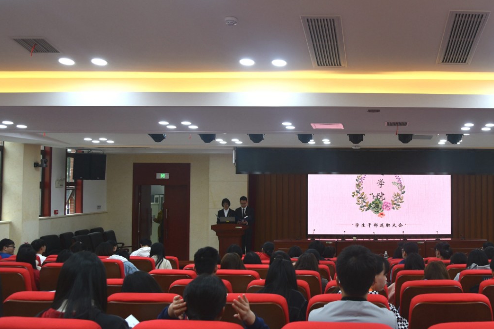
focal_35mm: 38
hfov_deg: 48.1
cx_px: 389
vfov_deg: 35.1
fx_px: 522
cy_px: 164
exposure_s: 1/100
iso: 400
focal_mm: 24
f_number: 5
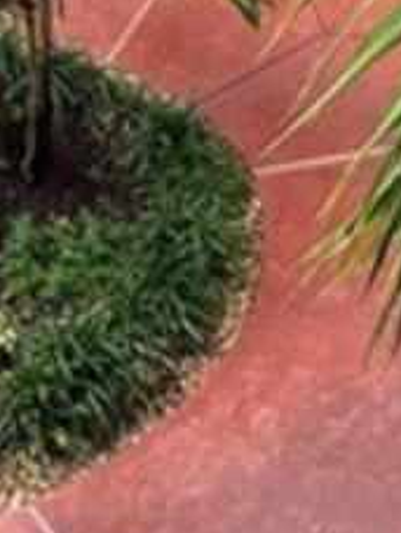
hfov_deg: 7.6
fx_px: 3003
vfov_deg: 9.3
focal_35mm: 195
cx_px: 448
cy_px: -632
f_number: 1.6
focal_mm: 5.1
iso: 50
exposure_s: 1/122
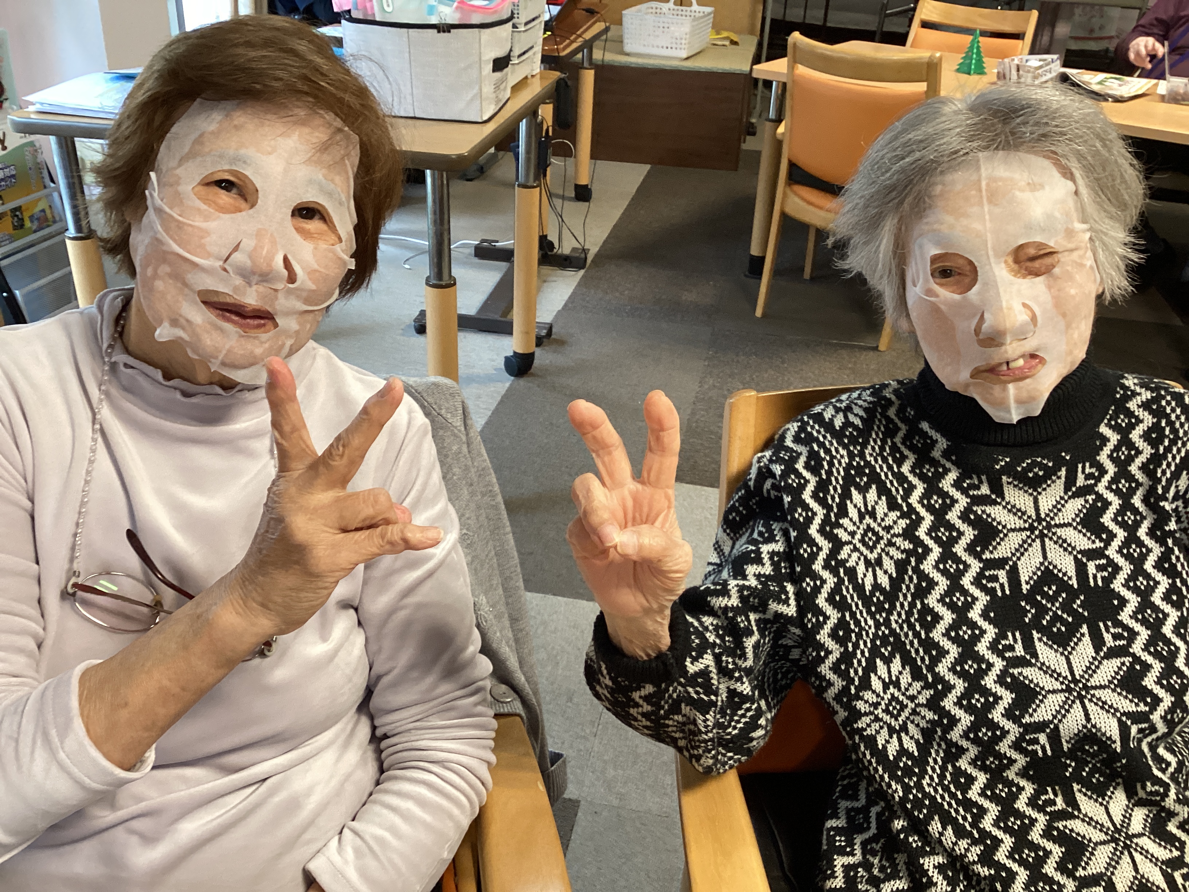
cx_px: 594
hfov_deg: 58.4
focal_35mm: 31
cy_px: 446
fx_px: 1065
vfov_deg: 45.4
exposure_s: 1/50
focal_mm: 3.3
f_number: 2.4
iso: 125
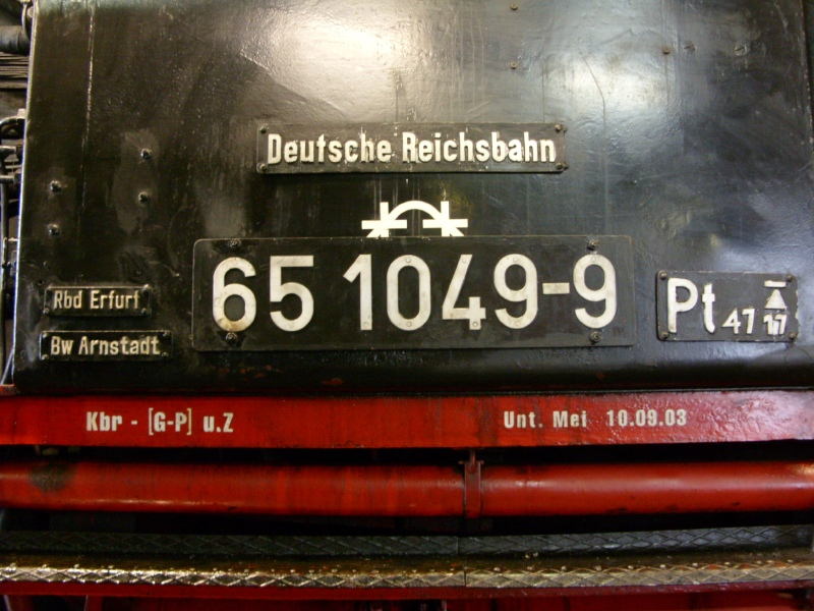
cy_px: 306
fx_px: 894
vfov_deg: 37.7
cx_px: 407
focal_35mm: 38
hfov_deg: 49.0
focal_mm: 6.3
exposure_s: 1/3
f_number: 2.8
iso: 300
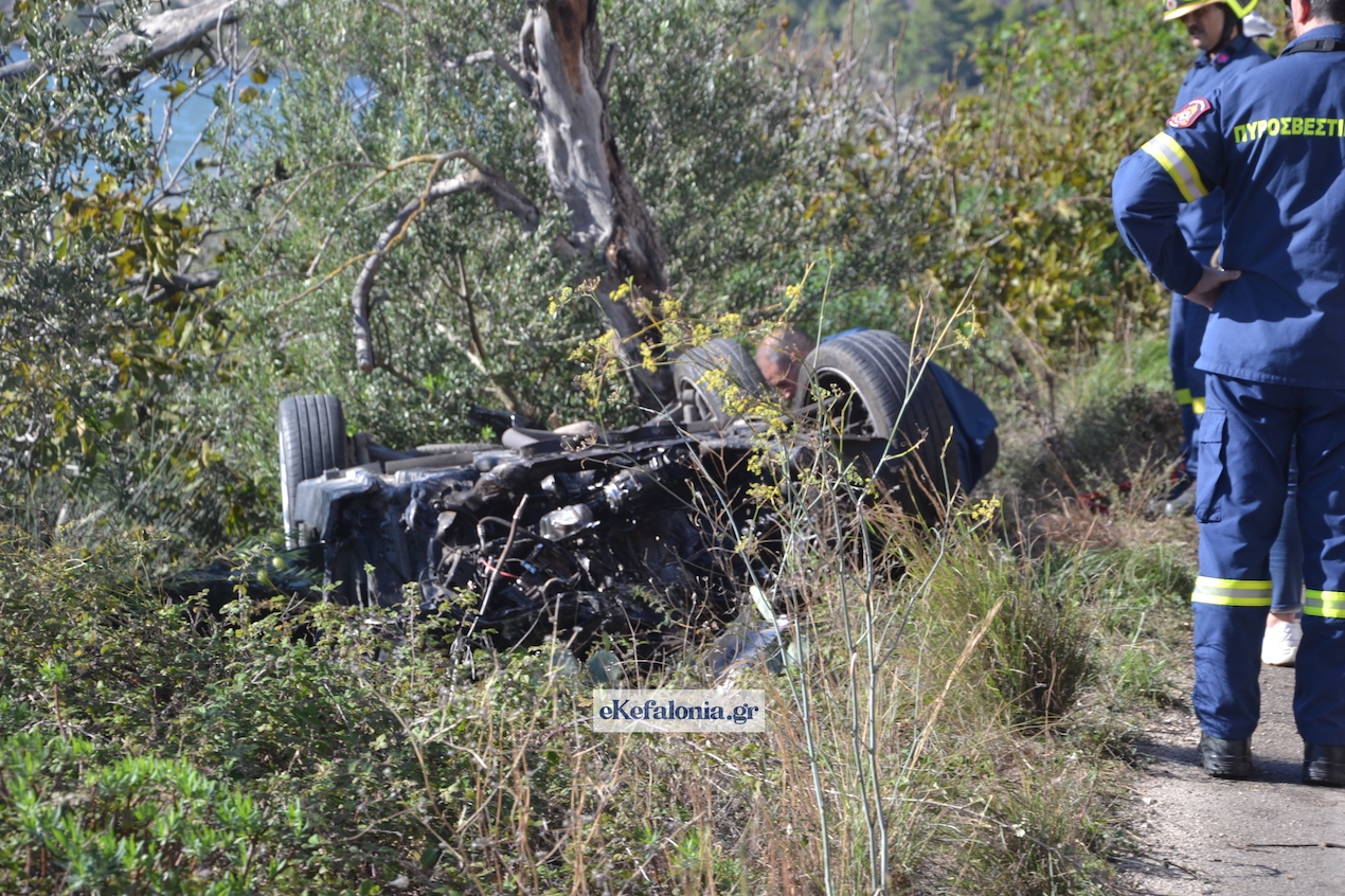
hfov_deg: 16.0
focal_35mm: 129
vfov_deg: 10.7
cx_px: 676
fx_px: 4800
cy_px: 451
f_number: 5.6
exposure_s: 1/125
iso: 100
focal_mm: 85
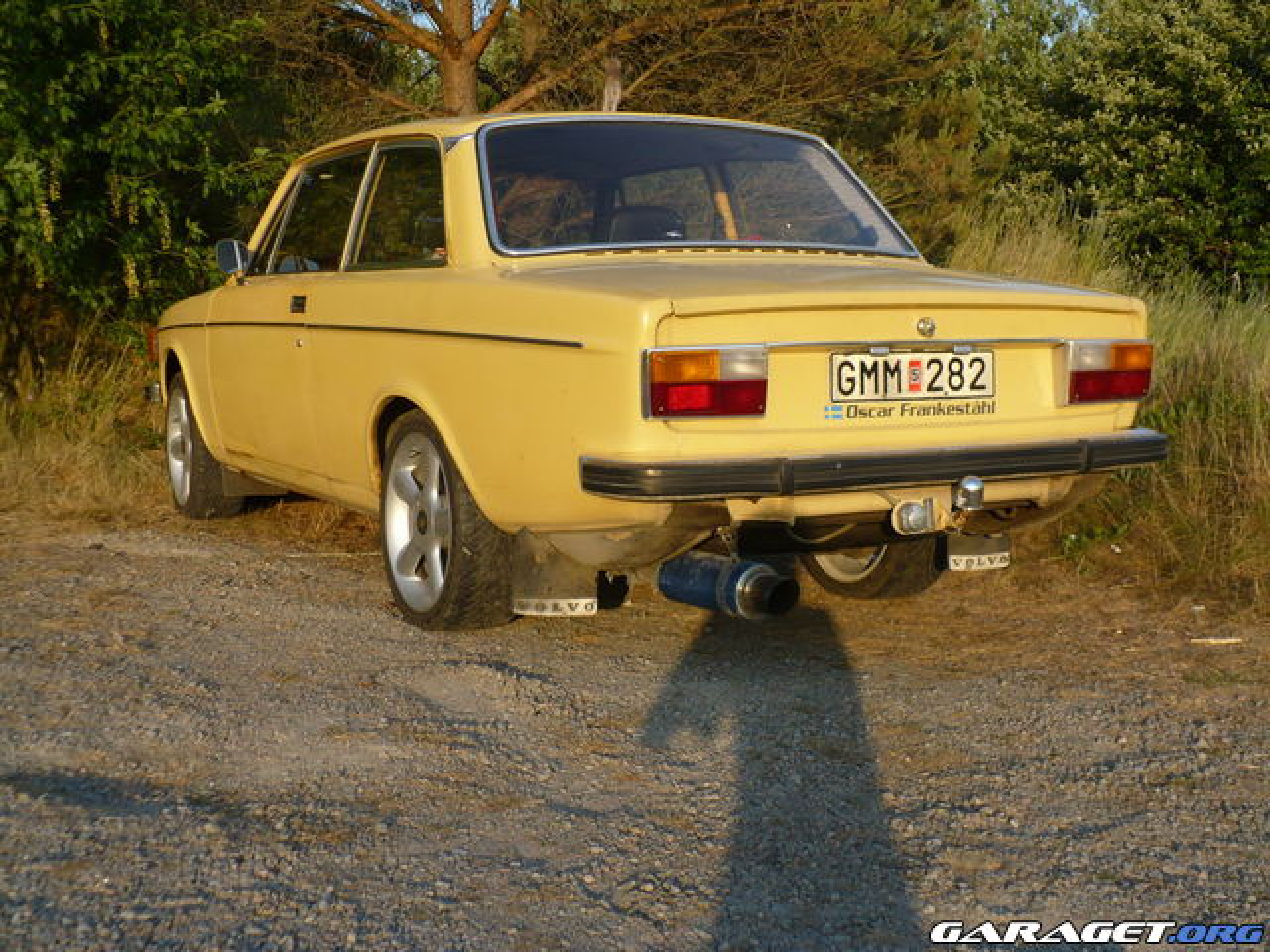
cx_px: 635
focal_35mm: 48
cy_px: 476
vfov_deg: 30.3
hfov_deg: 39.7
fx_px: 1761
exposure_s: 1/640
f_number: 3
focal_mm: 7.9
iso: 100
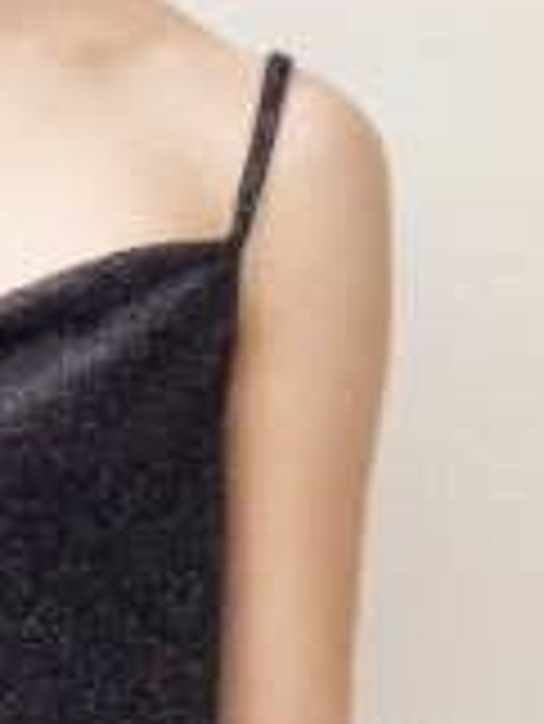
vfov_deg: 15.7
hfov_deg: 11.7
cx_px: -157
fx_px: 2595
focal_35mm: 124
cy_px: 643
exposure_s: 1/121
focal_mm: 4.25
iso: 50
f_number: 1.8
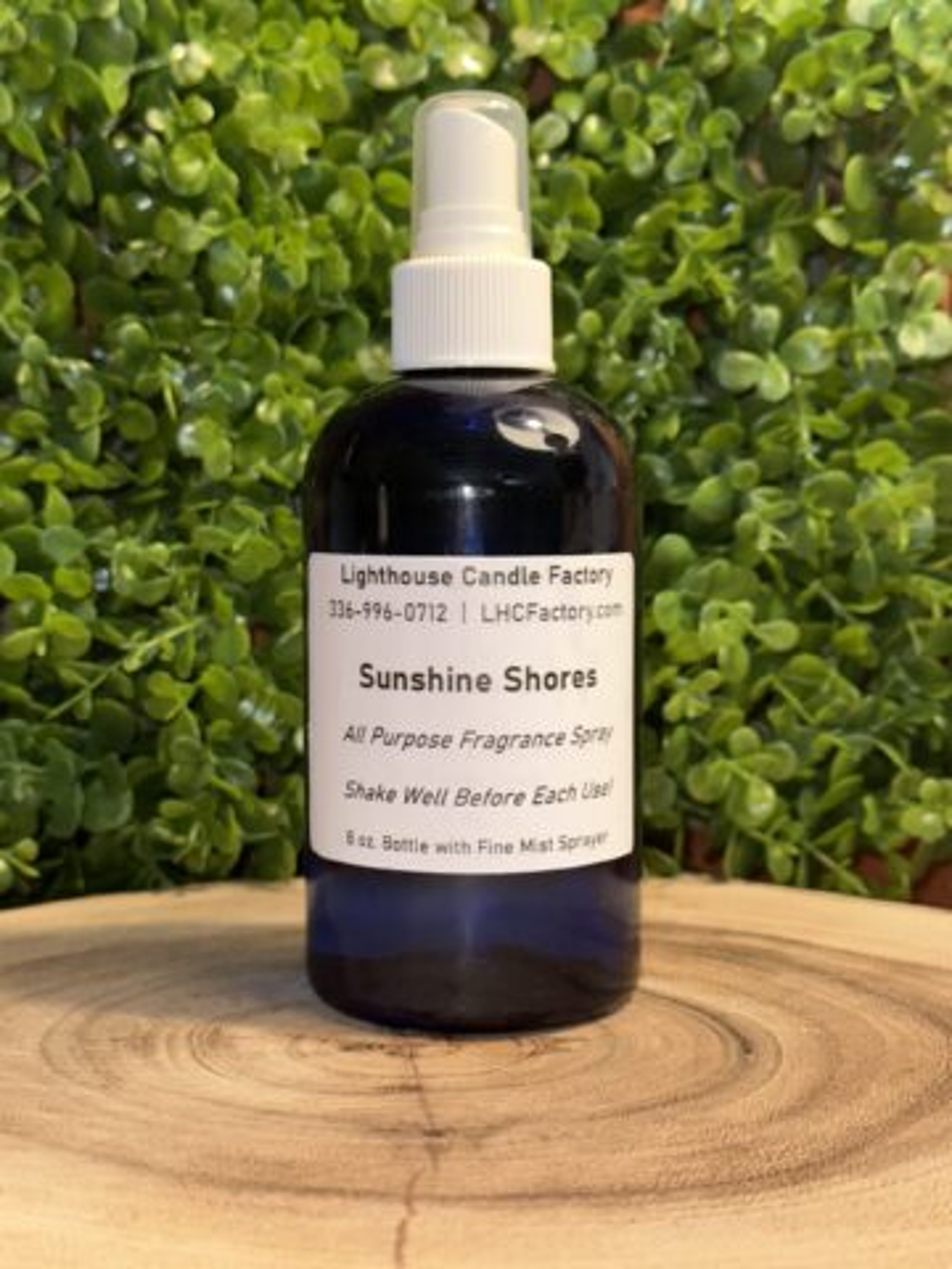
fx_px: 1760
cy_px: 634
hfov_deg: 30.3
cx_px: 476
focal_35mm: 48
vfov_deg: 39.7
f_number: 1.78
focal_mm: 6.86
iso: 40
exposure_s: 1/15
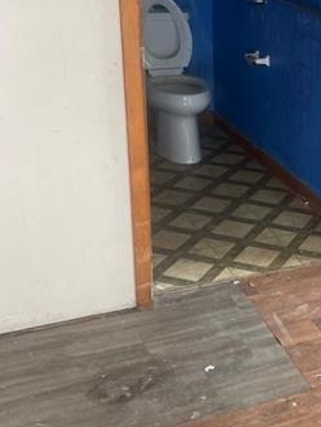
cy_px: 185
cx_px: 343
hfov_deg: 22.8
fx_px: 753
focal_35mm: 61
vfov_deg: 31.6
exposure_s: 1/121
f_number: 1.6
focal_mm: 4.2
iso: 80
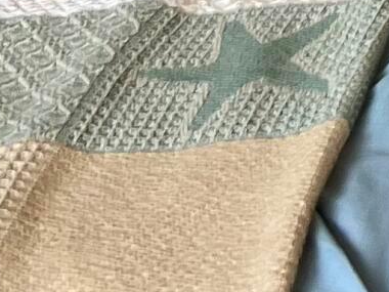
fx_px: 2304
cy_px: -777
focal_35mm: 205
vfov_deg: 6.3
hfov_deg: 8.3
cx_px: 1142
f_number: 1.5
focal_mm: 5.7
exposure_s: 1/60
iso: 80
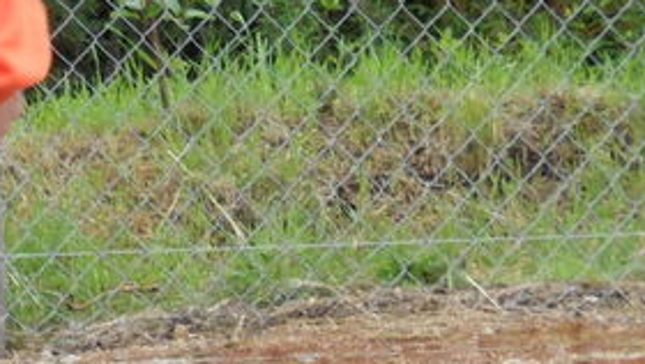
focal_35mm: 672
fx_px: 11502
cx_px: -253
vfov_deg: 1.8
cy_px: -39
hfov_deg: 3.2
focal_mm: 29.7
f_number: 4.4
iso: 100
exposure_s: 1/90
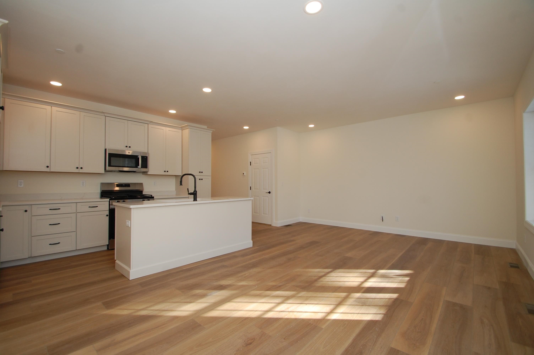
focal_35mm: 15
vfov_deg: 77.2
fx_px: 222
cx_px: 267
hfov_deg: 100.4
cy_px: 178
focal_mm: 10
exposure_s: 1/100
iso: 400
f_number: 5
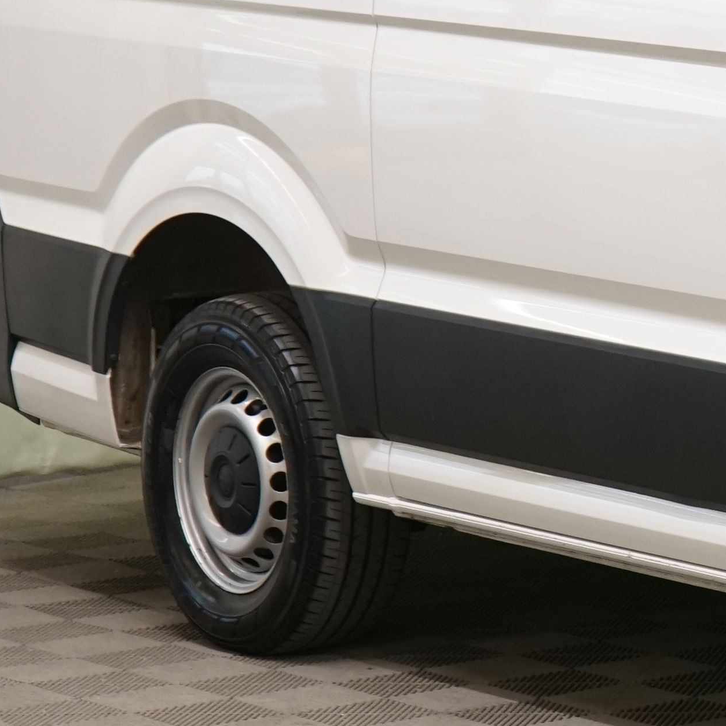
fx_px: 4437
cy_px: 142
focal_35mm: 187
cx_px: 1345
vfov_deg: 9.3
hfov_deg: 8.9
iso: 800
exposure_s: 1/50
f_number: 4.5
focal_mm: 46
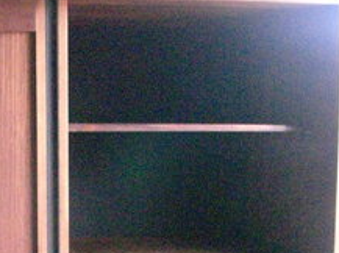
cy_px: 214
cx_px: 48
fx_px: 772
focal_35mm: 79
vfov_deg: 18.4
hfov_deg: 24.2
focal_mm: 6.3
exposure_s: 1/60
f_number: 3.4
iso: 1600
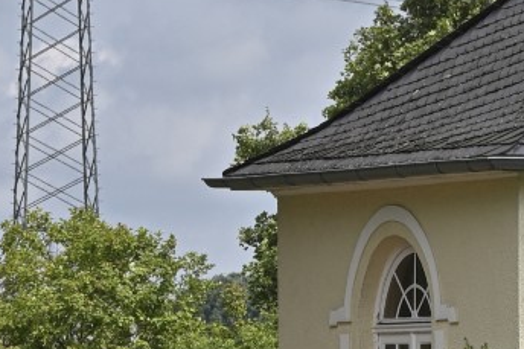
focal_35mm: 458
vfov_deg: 3.0
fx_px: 6663
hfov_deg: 4.5
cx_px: 679
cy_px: 70
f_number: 9
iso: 200
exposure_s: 1/1250
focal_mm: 97
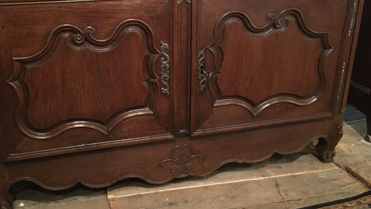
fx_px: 374
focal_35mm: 38
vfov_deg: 31.1
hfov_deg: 52.5
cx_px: 156
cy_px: 80
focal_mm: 4.15
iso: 500
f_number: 2.2
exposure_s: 1/17
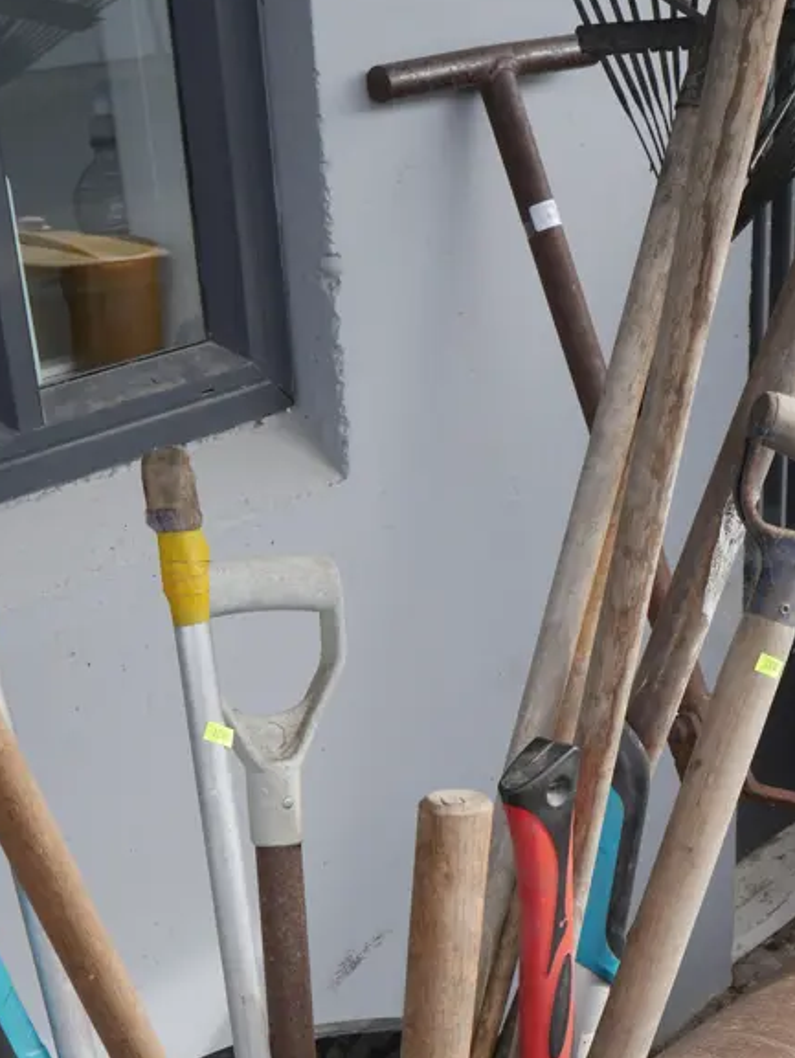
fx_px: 1957
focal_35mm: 64
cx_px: 504
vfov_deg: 29.2
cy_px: 913
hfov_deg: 22.9
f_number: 6.3
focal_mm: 18
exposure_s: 1/250
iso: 200
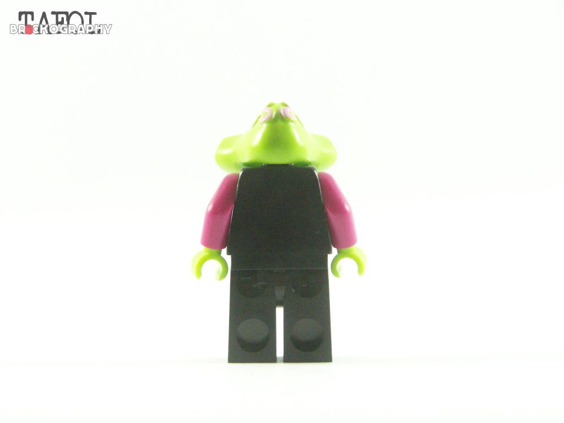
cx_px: 282
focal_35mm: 105
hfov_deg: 18.7
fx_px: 1711
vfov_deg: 14.1
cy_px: 212
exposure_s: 1/60
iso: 400
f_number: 4
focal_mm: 17.5
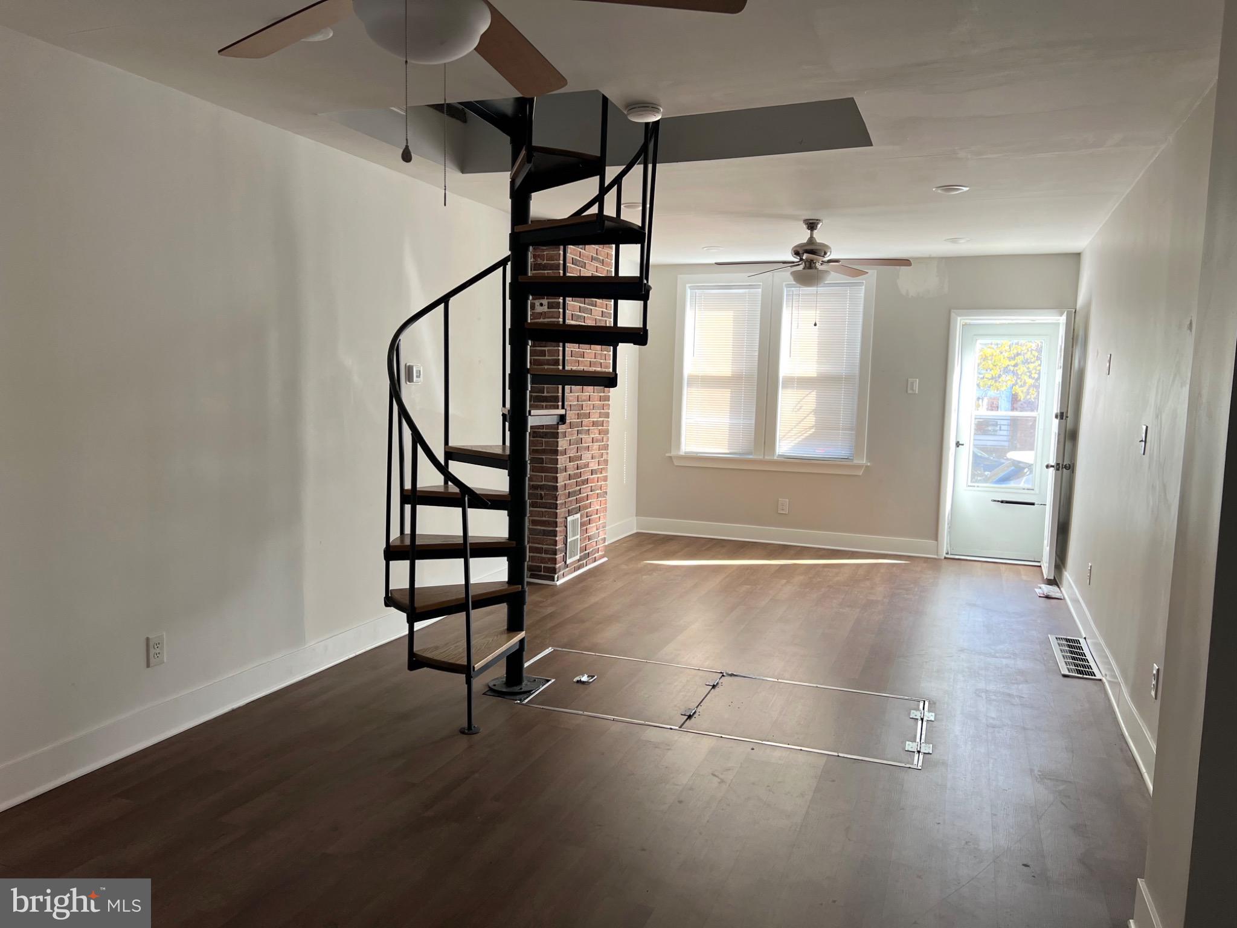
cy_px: 464
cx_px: 618
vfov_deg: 53.1
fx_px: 929
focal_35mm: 26
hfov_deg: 67.3
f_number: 1.5
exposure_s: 1/121
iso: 80
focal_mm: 5.7
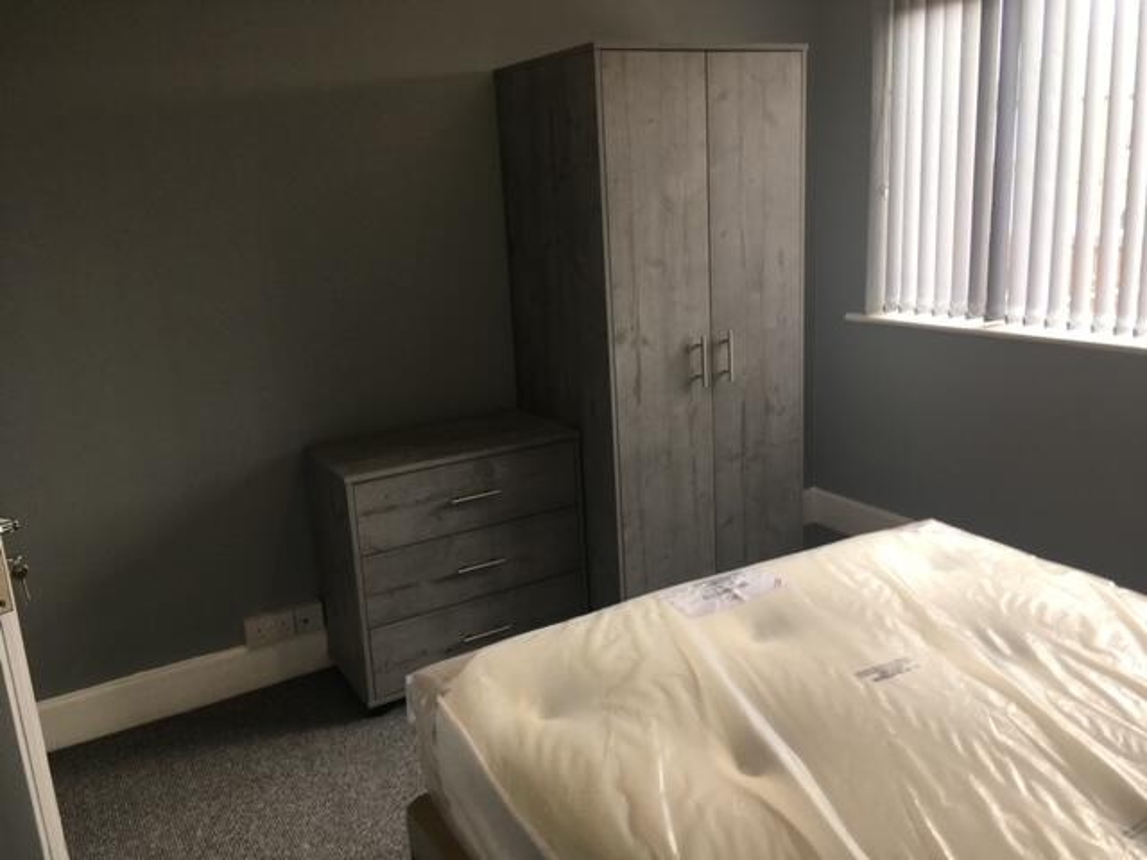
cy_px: 430
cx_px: 574
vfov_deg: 48.2
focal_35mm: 29
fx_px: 961
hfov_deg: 61.7
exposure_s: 1/50
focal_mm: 4.15
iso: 25
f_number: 2.2
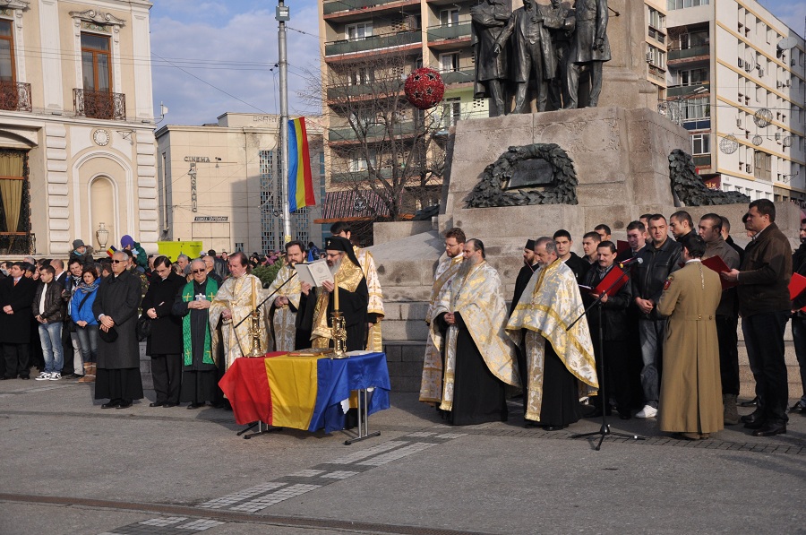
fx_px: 1140
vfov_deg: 26.4
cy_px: 268
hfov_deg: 38.9
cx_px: 403
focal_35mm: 51
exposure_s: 1/3200
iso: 500
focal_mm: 34
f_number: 8
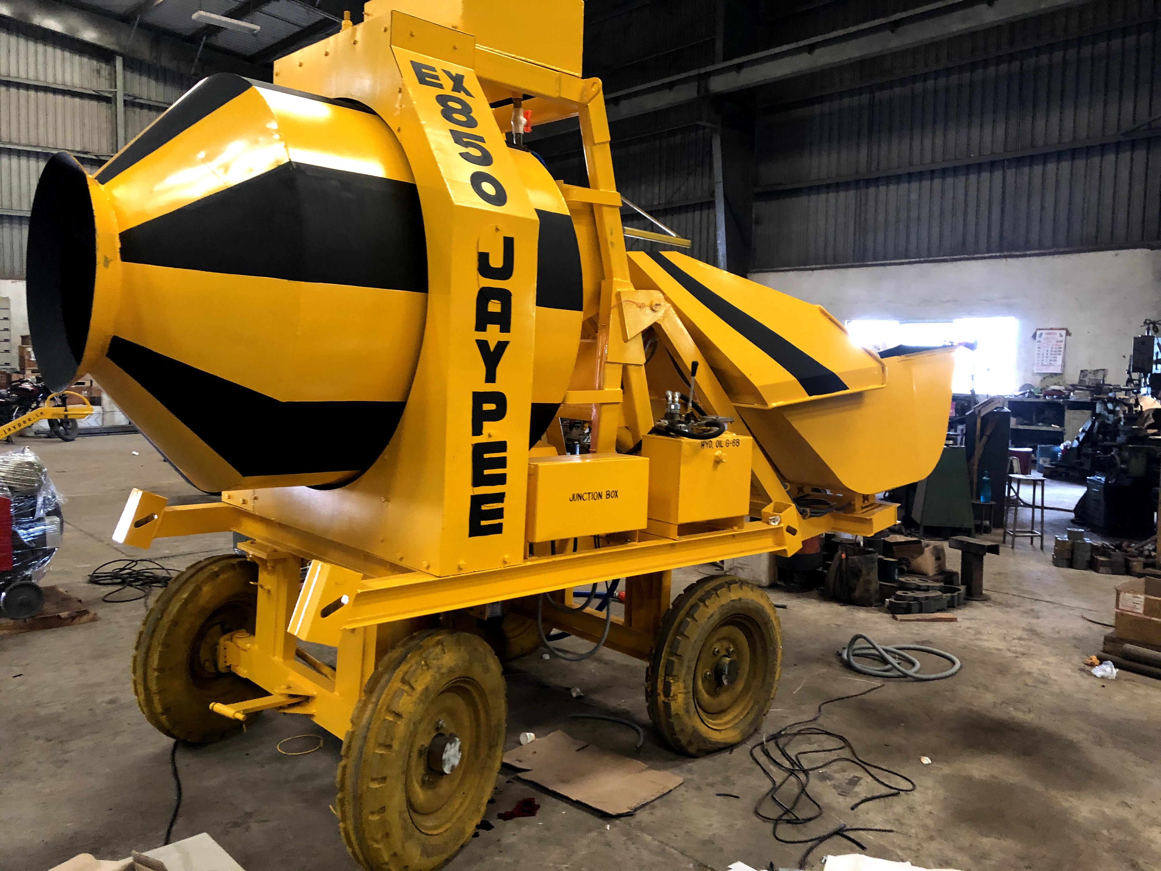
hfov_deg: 63.4
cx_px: 580
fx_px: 939
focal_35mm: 28
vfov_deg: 49.7
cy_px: 436
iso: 100
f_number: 1.8
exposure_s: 1/15
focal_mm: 4
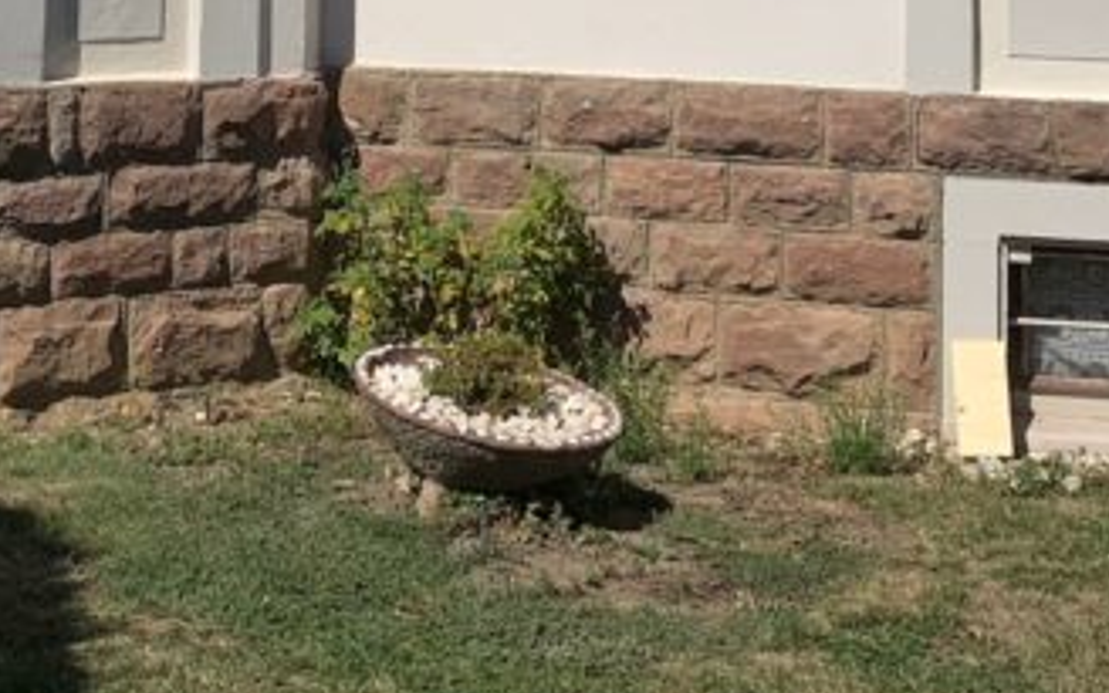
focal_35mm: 86
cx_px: 369
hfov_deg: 24.0
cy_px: -338
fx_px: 2599
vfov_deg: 14.2
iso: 25
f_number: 1.8
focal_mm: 4.25
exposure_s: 1/5405
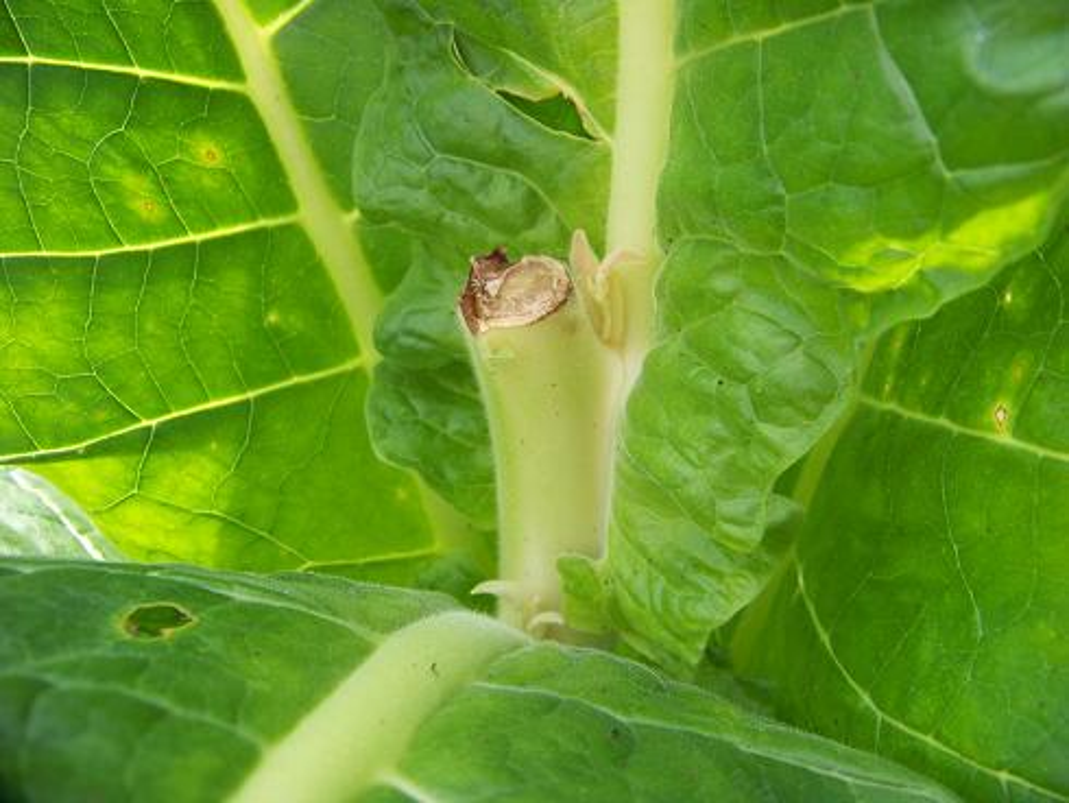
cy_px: 402
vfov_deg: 39.7
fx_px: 1112
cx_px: 534
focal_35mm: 36
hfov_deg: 51.3
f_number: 2.8
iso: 64
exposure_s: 1/200
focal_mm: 5.85
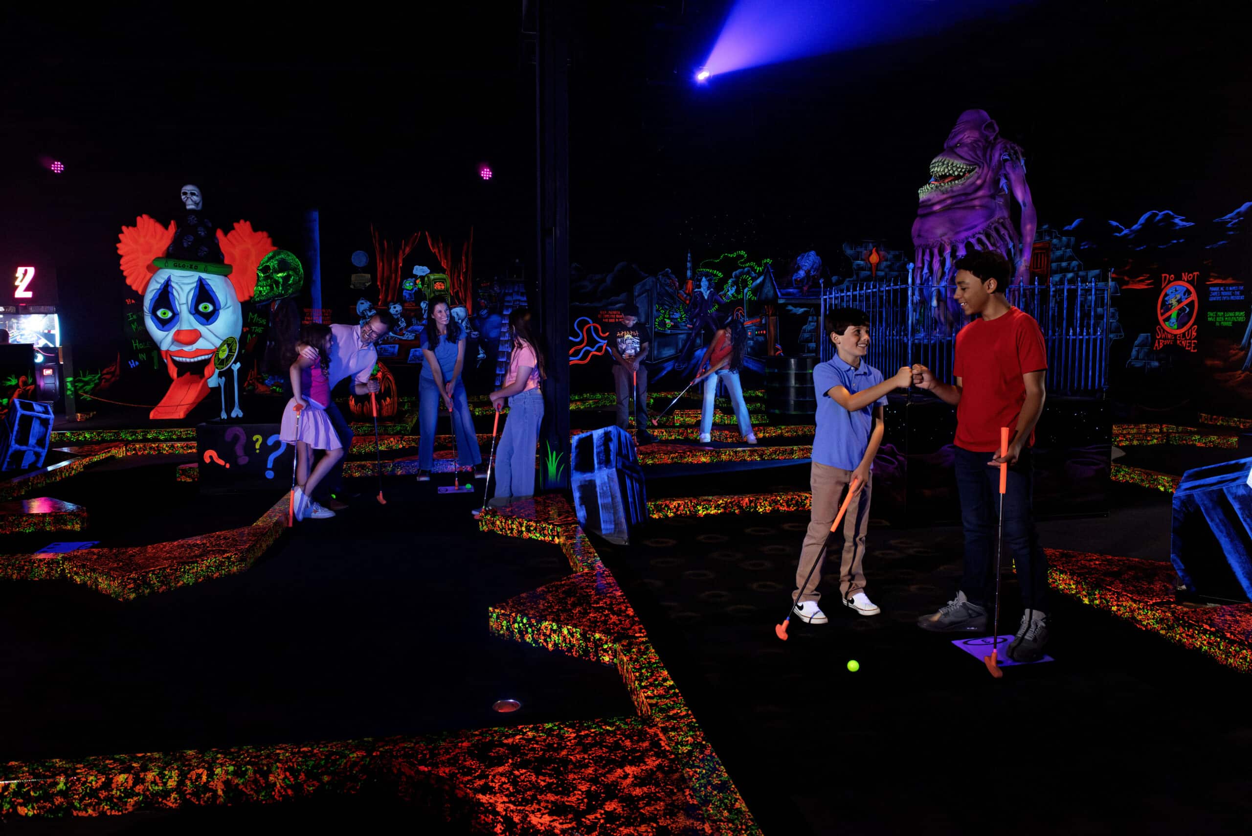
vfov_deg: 53.2
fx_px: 835
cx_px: 626
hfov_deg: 73.7
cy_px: 418
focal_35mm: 24
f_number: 6.3
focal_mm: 24
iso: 3200
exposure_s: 1/125
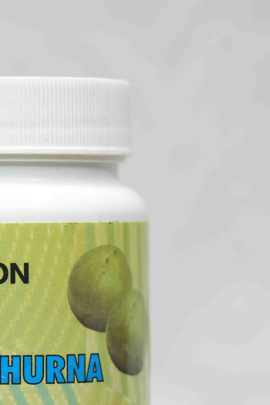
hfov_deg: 5.8
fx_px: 2678
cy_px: 282
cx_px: 15
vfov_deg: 8.6
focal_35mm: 238
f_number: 5.6
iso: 640
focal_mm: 105
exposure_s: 1/100
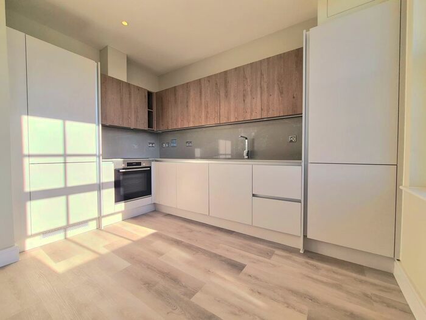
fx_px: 160
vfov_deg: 89.9
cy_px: 160
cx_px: 213
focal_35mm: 13
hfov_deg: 106.2
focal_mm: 2.22
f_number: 2.2
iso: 64
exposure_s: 1/588
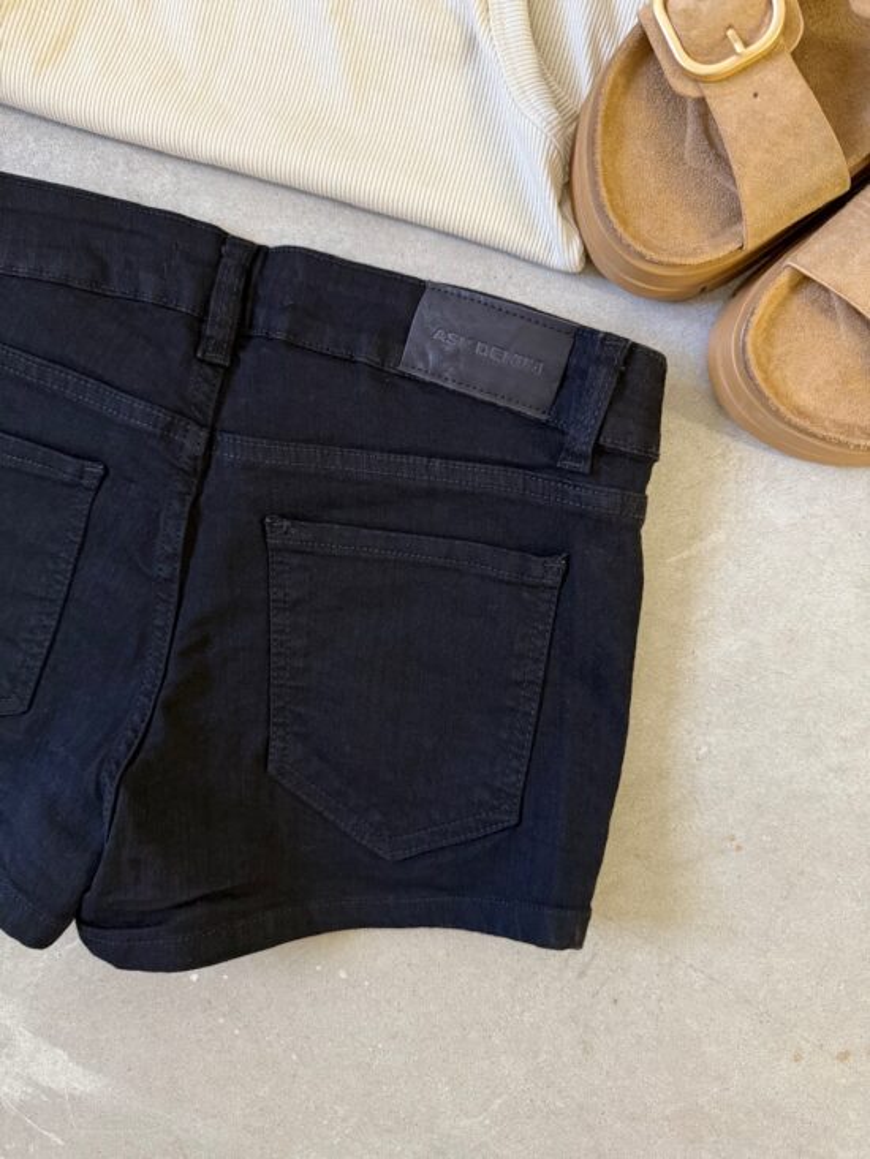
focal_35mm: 24
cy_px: 580
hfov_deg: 56.8
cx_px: 435
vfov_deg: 71.6
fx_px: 804
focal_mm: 6.76
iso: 400
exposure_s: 1/50
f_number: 1.78
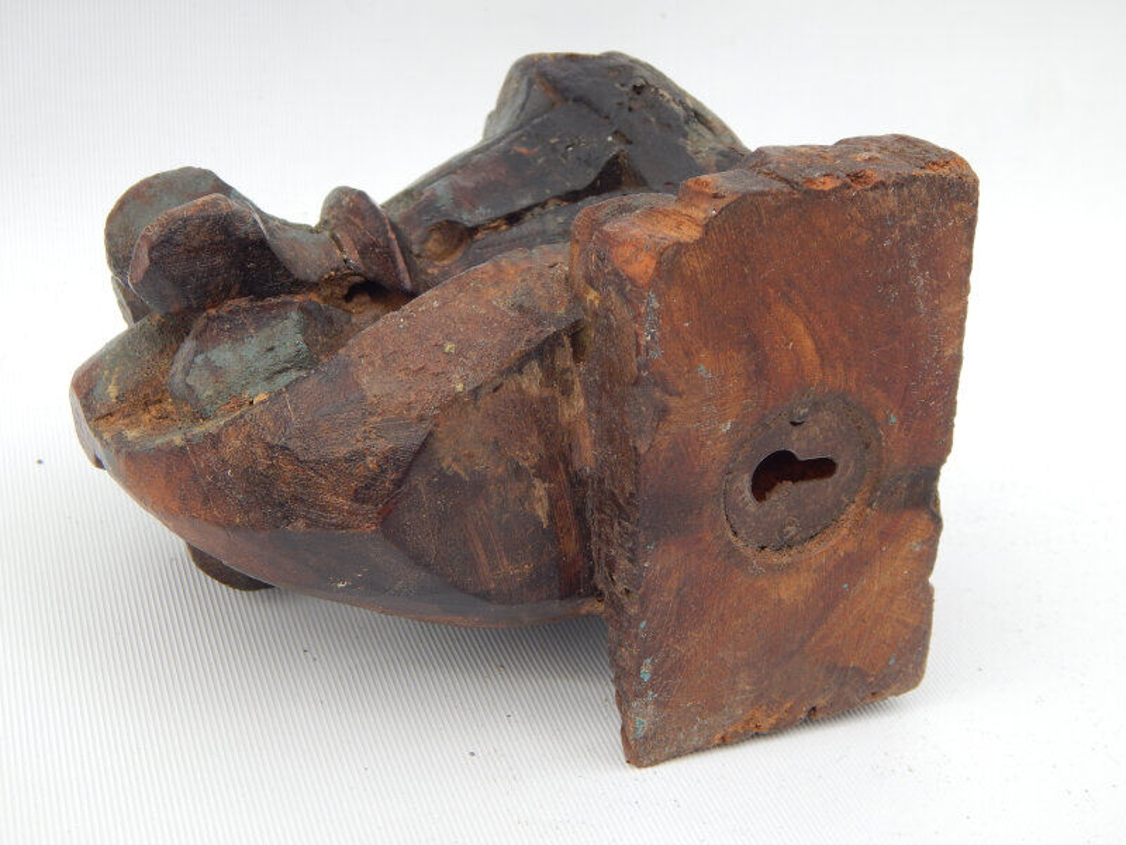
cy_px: 422
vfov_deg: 24.0
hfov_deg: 31.7
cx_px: 563
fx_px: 1984
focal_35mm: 61
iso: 125
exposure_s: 1/250
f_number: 4
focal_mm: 10.9
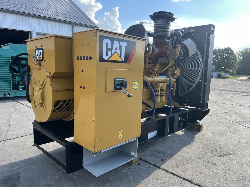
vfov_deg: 53.1
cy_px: 94
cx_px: 125
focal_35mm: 26
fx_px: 188
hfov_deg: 67.3
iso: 50
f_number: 1.5
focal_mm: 5.7
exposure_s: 1/1079
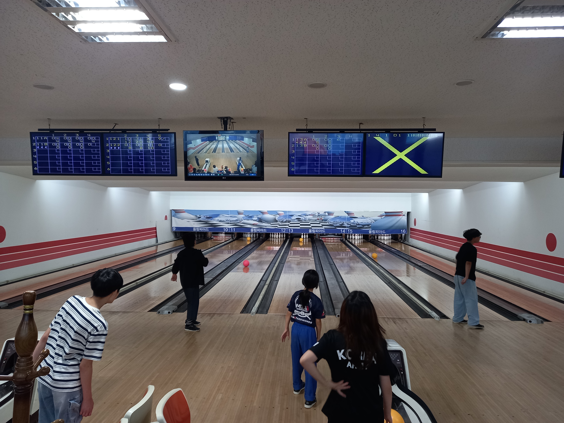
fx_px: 407
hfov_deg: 69.4
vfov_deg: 54.9
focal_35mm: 25
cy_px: 212
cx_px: 282
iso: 160
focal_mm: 4.6
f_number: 2
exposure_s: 1/40
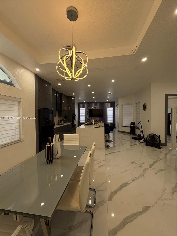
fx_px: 95
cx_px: 88
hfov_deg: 85.7
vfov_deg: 102.1
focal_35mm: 14
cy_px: 118
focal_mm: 2.22
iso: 64
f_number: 2.2
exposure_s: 1/121
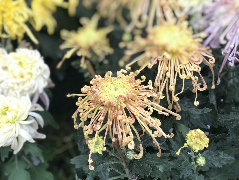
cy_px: 90
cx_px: 120
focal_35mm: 57
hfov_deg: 33.8
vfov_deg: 25.7
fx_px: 394
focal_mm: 6.6
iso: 20
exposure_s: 1/95
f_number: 2.8
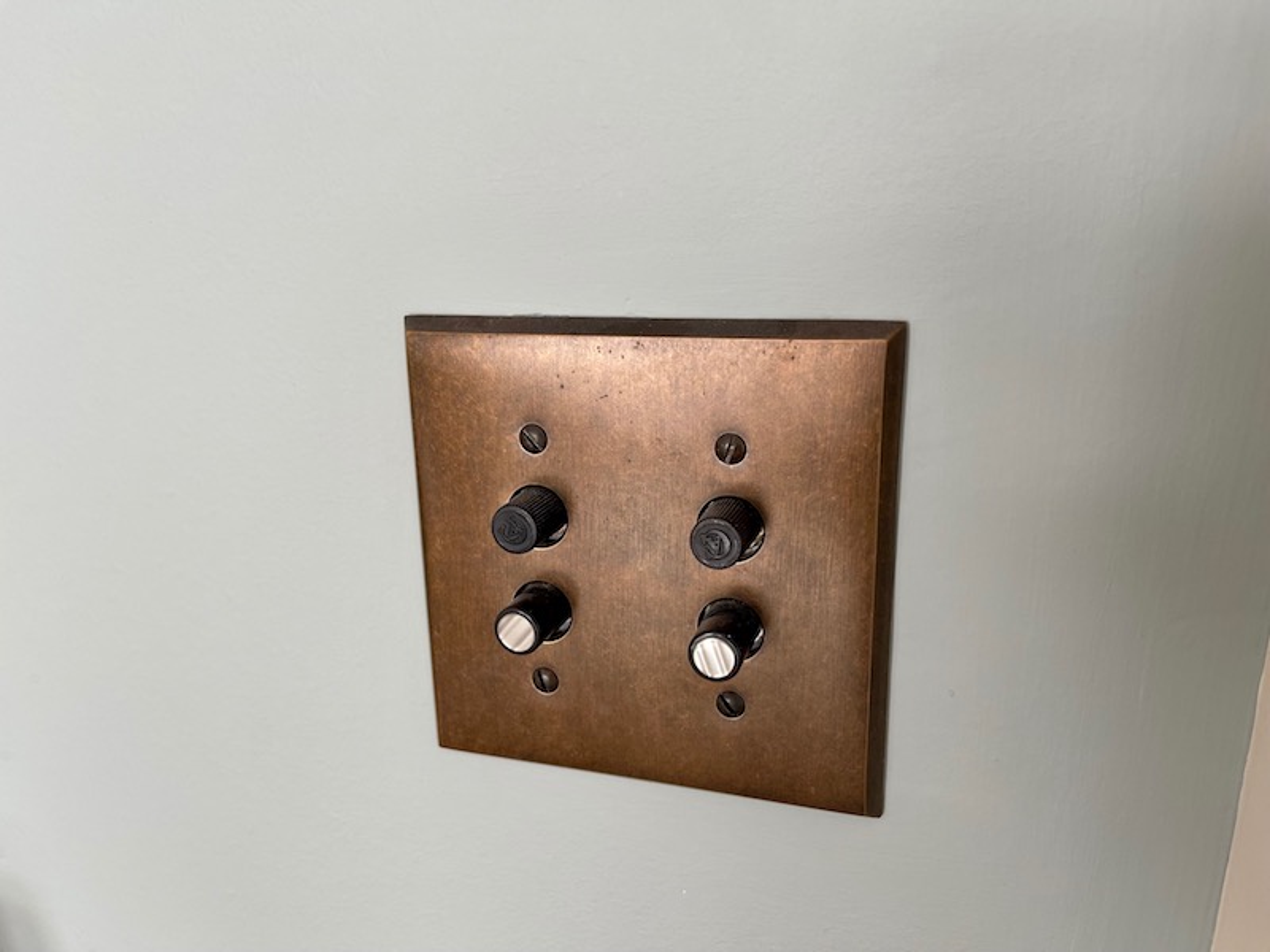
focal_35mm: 26
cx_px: 635
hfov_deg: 67.3
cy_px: 476
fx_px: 954
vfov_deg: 53.1
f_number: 1.6
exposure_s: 1/120
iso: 80
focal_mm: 5.1
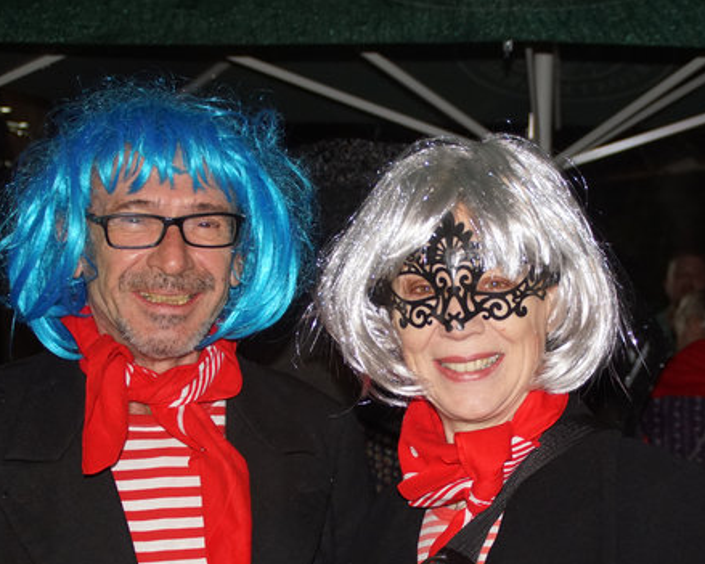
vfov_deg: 17.1
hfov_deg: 21.3
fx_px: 1874
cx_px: 442
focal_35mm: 90
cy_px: 386
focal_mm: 35
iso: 800
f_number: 4.5
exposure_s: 1/60
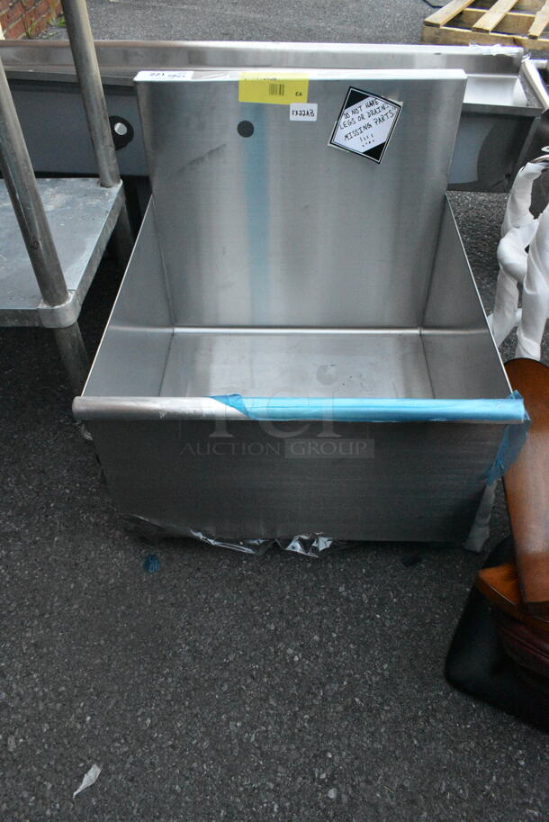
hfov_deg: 48.0
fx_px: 617
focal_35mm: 27
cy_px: 411
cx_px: 274
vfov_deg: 67.3
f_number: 11
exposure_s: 1/800
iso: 6400
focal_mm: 18
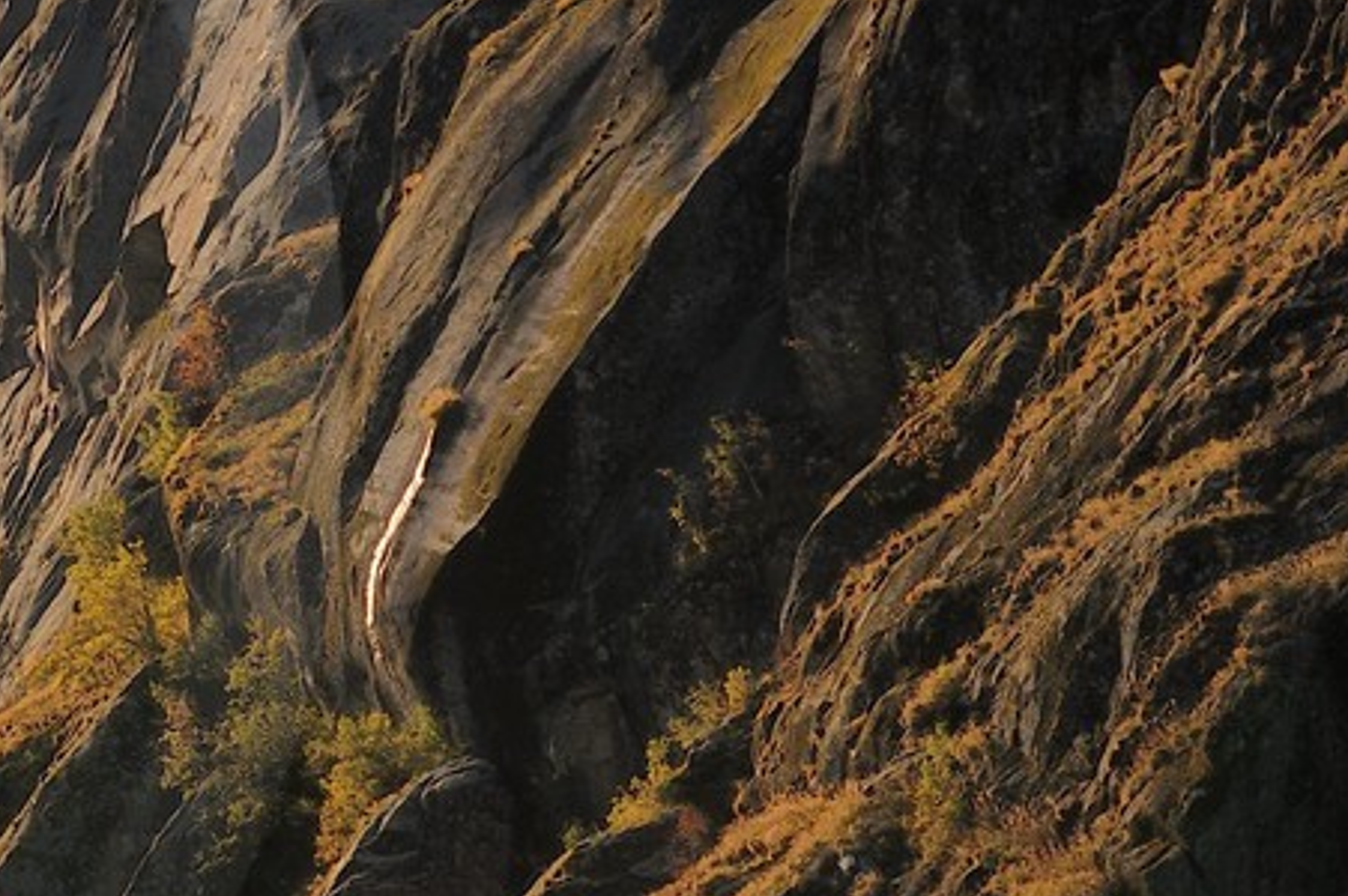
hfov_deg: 8.5
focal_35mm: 234
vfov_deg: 5.9
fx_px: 8755
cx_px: -888
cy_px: 385
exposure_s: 1/160
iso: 200
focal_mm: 66
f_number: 16
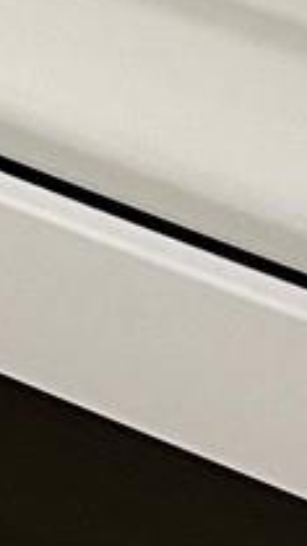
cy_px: -307
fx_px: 3128
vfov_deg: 9.7
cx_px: -942
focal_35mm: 216
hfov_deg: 5.0
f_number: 1.5
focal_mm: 5.7
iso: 320
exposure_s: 1/60
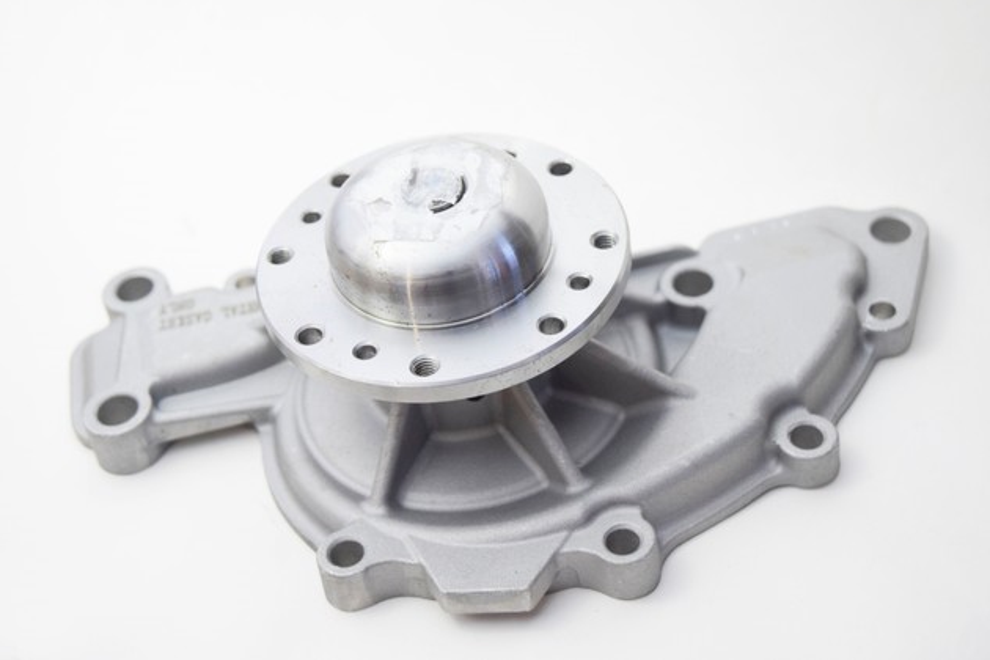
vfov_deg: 22.3
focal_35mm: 61
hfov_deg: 32.9
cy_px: 328
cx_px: 489
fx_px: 1677
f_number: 4.8
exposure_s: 1/60
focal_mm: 40
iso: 1250
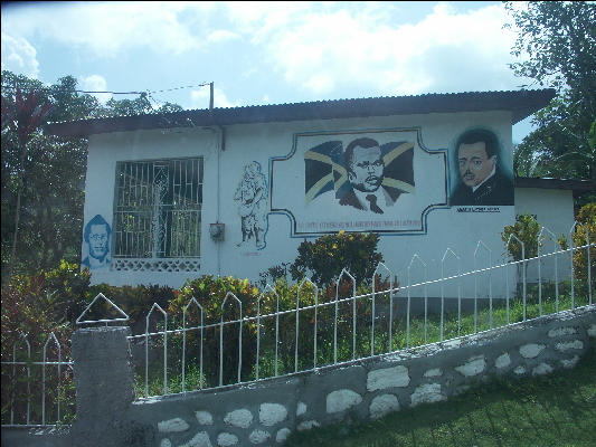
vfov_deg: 49.8
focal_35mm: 28
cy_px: 224
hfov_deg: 63.4
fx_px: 482
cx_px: 298
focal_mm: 7.21
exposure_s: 1/250
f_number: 5
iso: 100
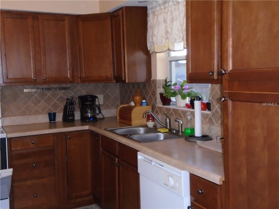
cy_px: 104
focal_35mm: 42
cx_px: 140
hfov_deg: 44.8
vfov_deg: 34.3
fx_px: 339
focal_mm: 7.4
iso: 400
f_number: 4.1
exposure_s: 1/50
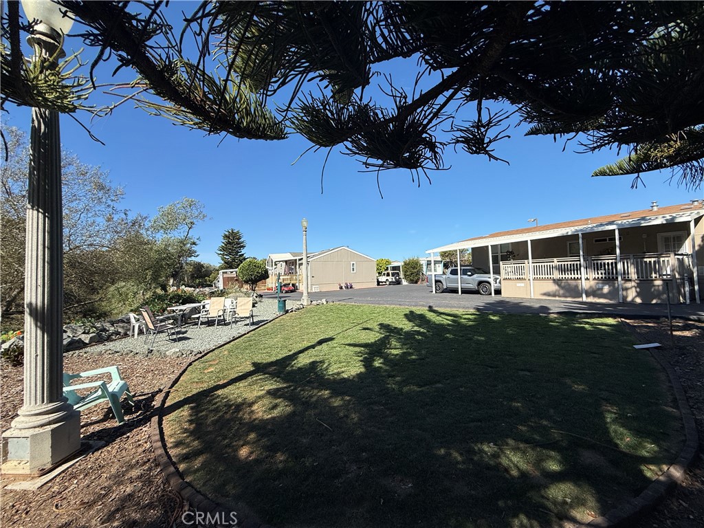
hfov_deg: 102.1
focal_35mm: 14
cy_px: 264
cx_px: 352
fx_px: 285
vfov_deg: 85.7
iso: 50
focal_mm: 2.22
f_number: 2.2
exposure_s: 1/2237
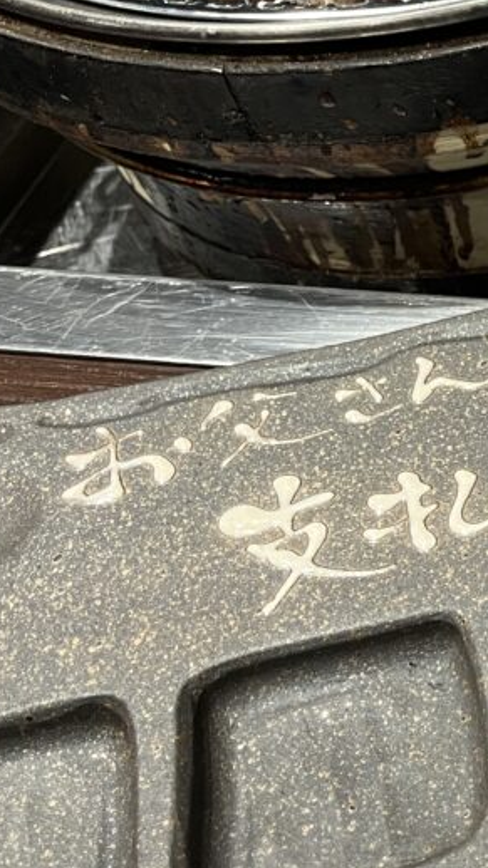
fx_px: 1612
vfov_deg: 30.2
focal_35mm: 70
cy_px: 414
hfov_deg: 14.9
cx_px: 892
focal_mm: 5.1
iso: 125
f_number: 1.6
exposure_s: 1/67
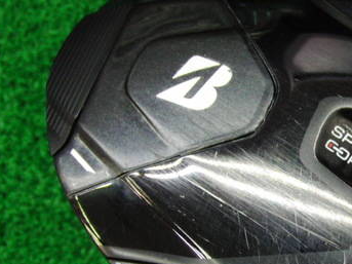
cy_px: 173
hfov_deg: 27.1
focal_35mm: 69
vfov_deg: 21.2
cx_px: 319
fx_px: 701
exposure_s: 1/40
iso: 400
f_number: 3.6
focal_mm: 6.42
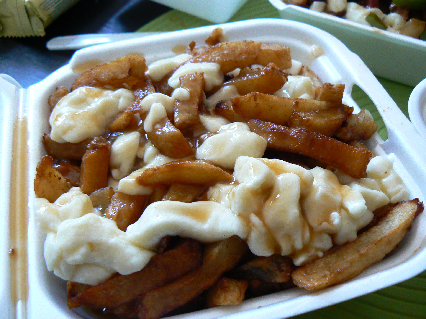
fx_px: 443
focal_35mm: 36
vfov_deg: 39.7
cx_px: 213
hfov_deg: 51.4
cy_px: 160
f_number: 2.8
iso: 160
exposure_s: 1/30
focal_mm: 6
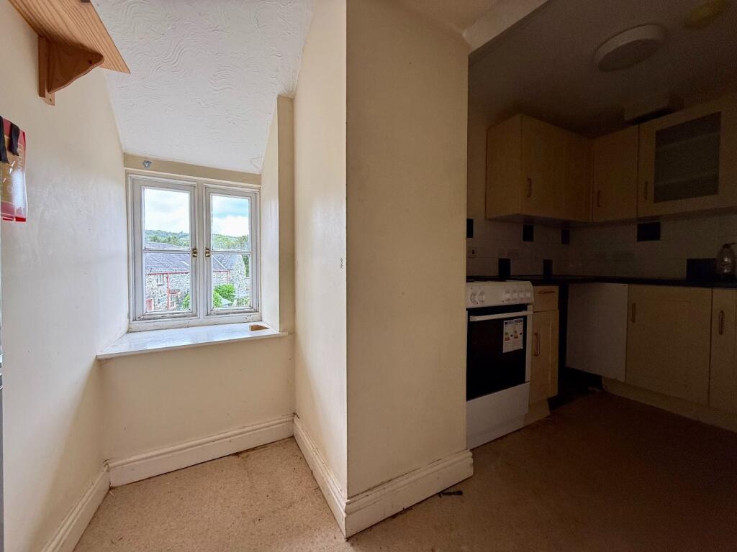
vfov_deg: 85.7
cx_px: 368
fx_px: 298
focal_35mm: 14
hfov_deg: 102.1
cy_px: 276
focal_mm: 2.22
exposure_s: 1/99
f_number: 2.2
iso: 100
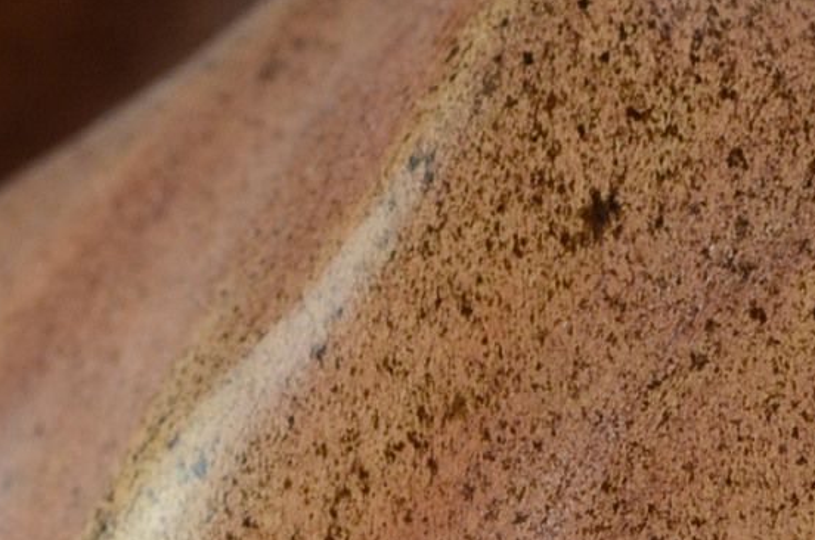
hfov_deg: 8.8
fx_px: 5293
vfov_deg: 5.8
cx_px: 554
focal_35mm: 234
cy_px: 534
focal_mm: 35
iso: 800
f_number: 4.5
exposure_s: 1/125
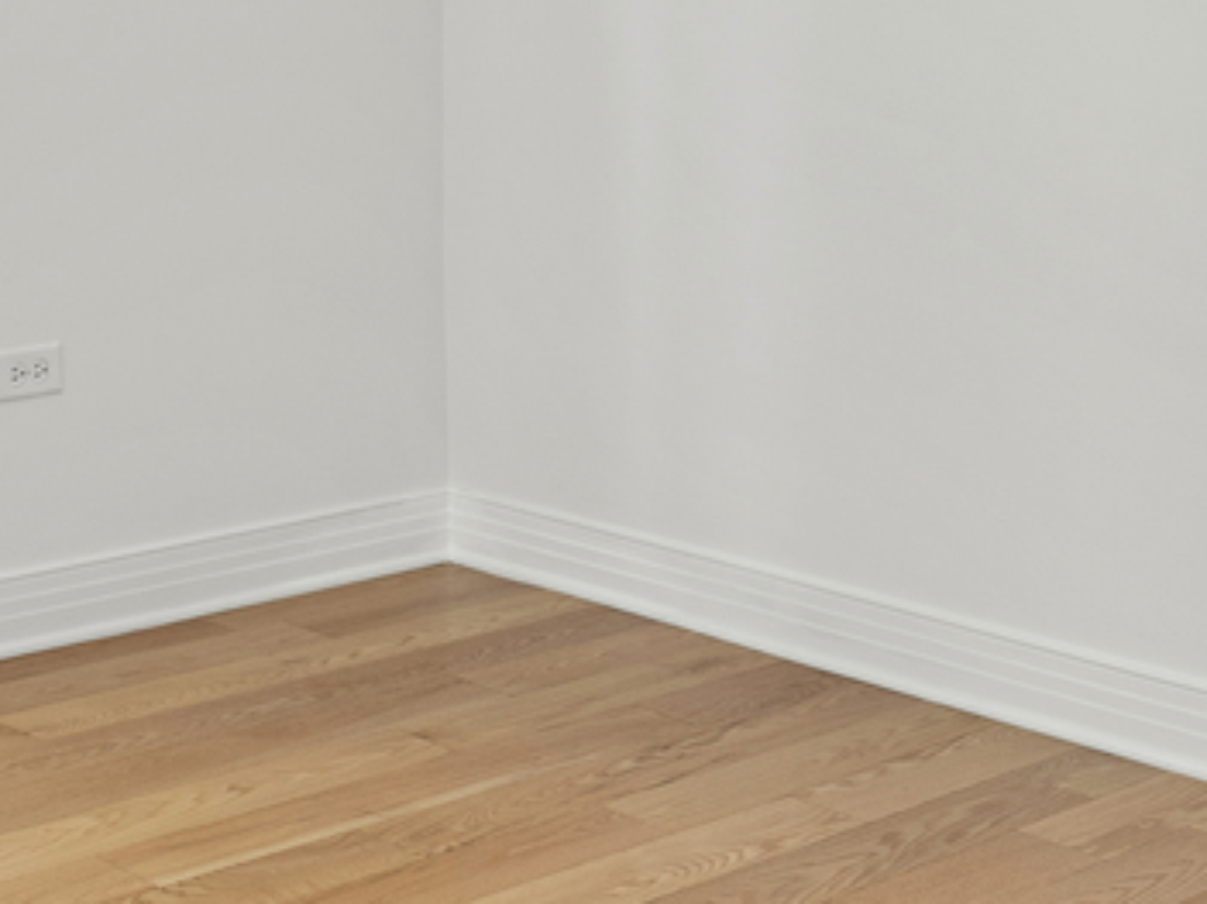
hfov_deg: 27.2
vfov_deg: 19.8
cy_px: -58
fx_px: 2490
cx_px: 478
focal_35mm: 71
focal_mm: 16.1
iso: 100
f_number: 9.5
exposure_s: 1/4
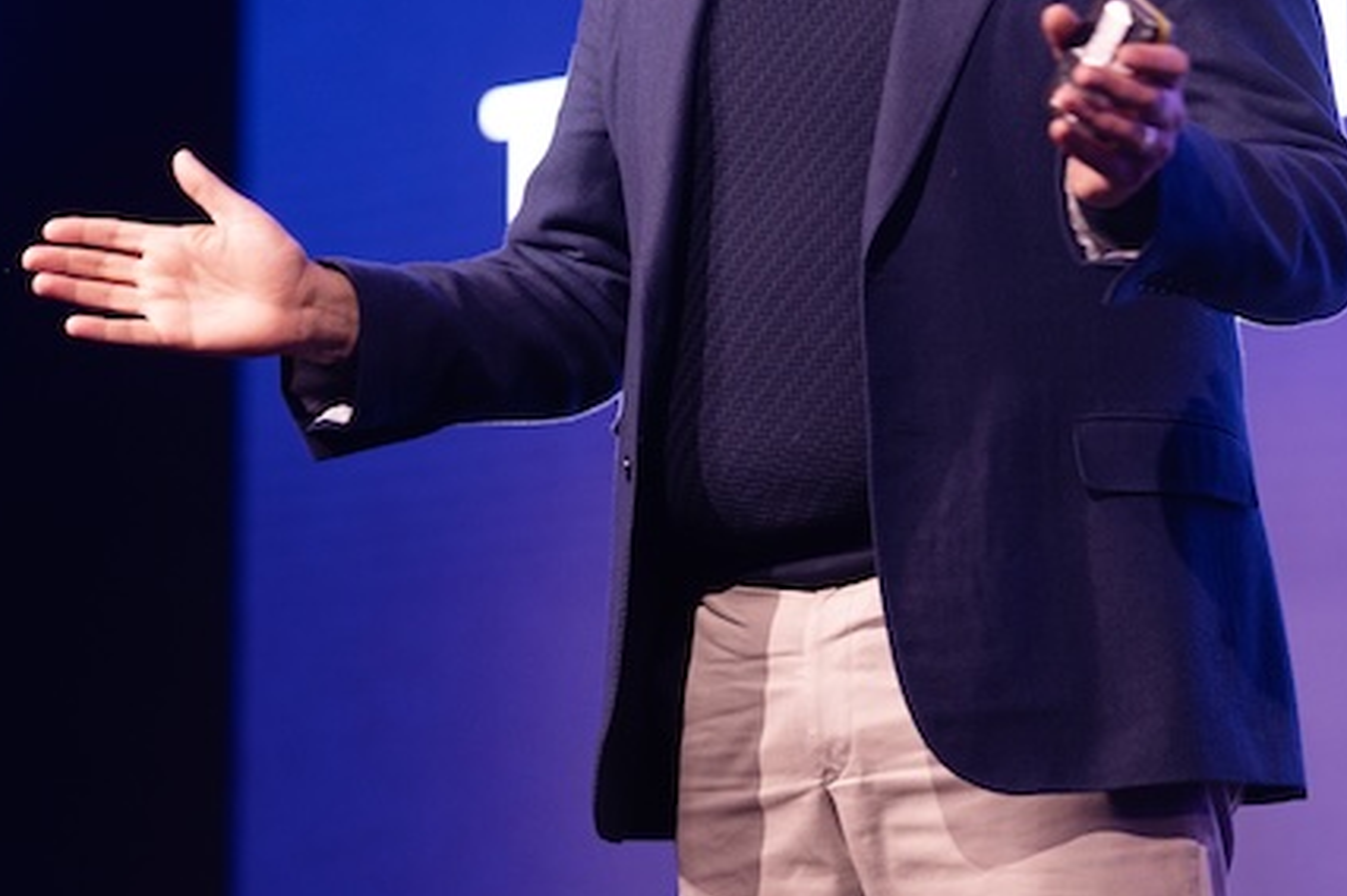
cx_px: 609
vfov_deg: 6.7
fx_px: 7627
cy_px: 87
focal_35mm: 204
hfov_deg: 10.1
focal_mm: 85
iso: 1600
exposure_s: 1/200
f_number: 1.8
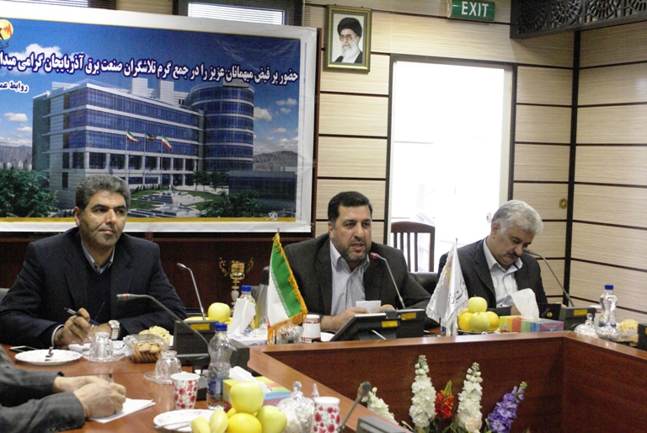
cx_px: 324
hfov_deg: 37.8
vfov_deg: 25.8
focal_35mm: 52
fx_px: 945
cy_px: 216
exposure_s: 1/40
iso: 1600
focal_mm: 35
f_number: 5.6
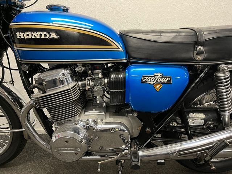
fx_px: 174
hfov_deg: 67.3
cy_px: 87
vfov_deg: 53.1
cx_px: 116
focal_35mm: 26
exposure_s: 1/50
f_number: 1.6
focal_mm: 5.1
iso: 250
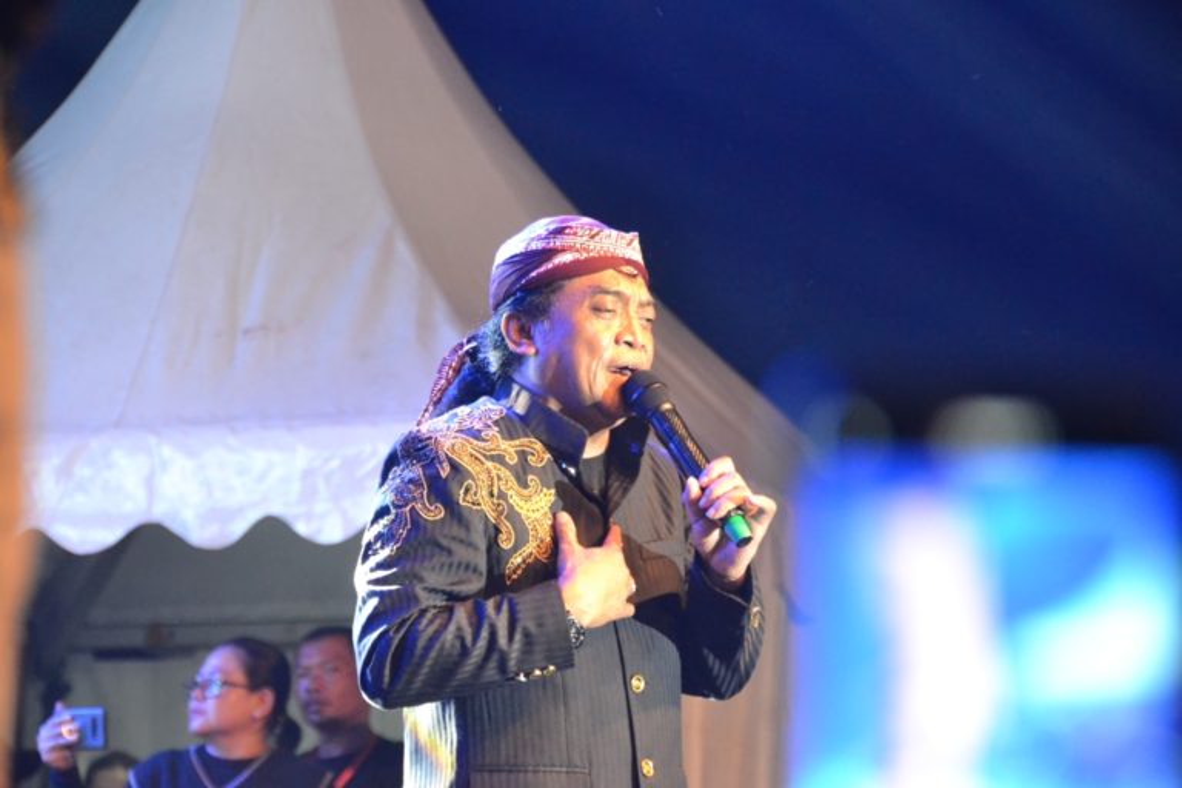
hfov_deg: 12.2
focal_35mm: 168
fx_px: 5516
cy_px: 394
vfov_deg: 8.2
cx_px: 591
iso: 3200
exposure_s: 1/30
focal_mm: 112
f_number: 5.3
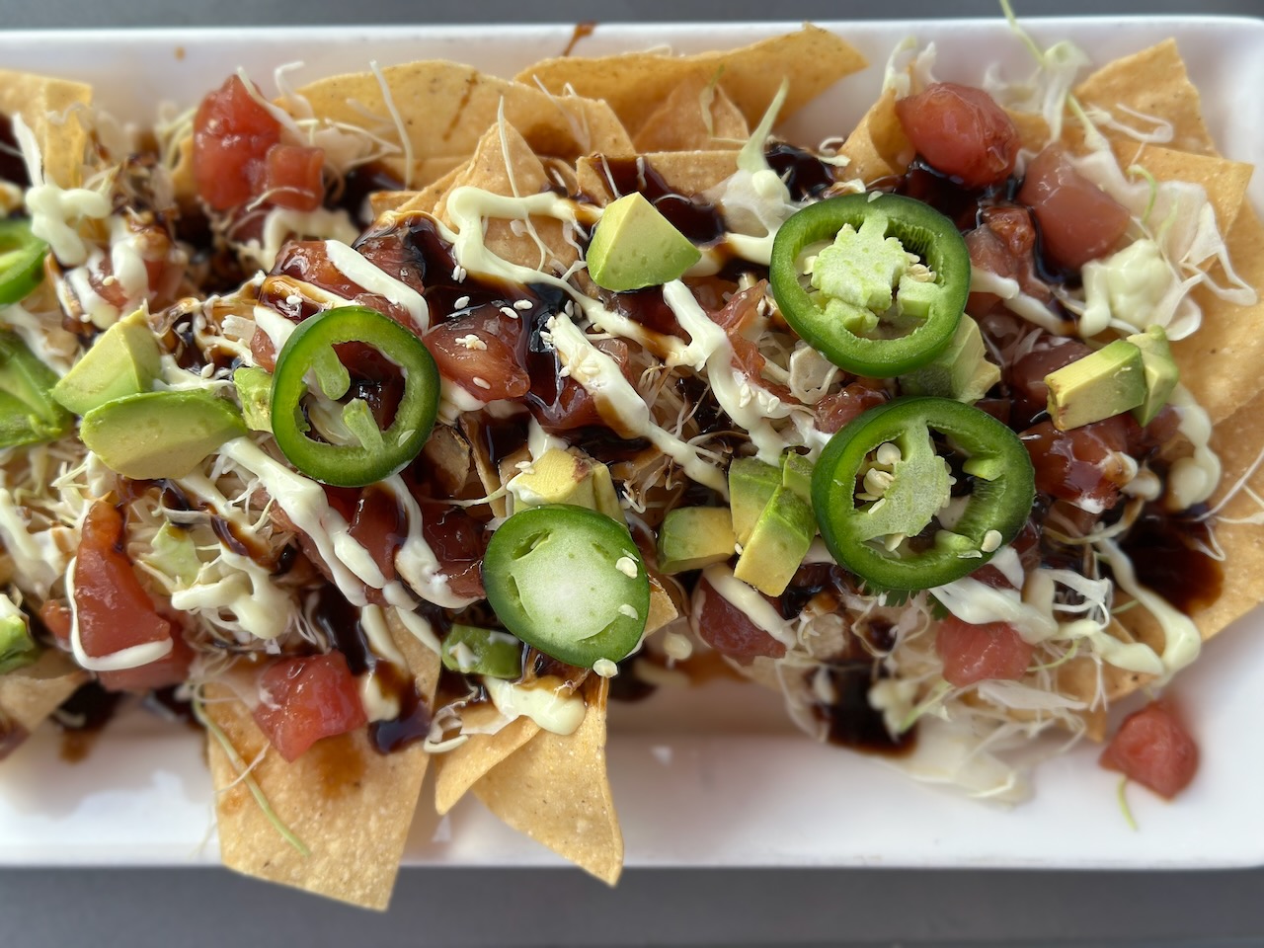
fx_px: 1753
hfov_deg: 39.7
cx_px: 632
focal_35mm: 48
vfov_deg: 30.3
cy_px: 474
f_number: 1.78
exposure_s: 1/1009
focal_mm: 6.86
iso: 80
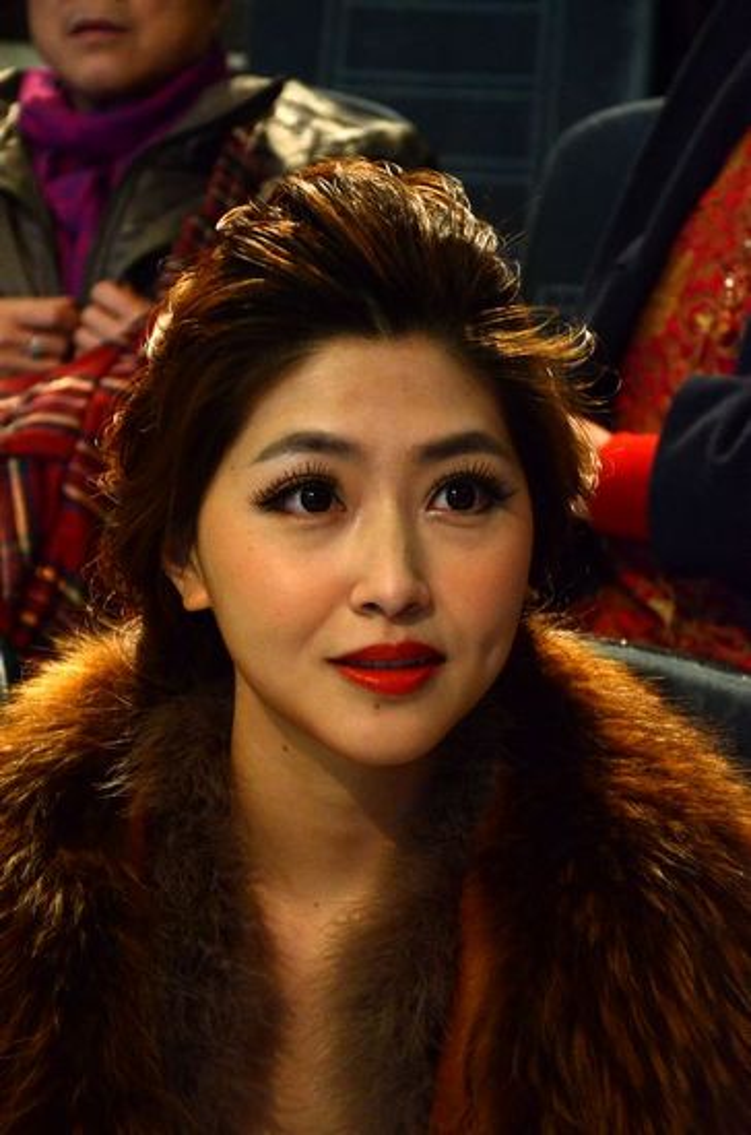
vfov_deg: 19.5
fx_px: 3302
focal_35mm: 105
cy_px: 568
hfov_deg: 13.0
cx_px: 376
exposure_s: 1/160
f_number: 5.3
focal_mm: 70
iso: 3200
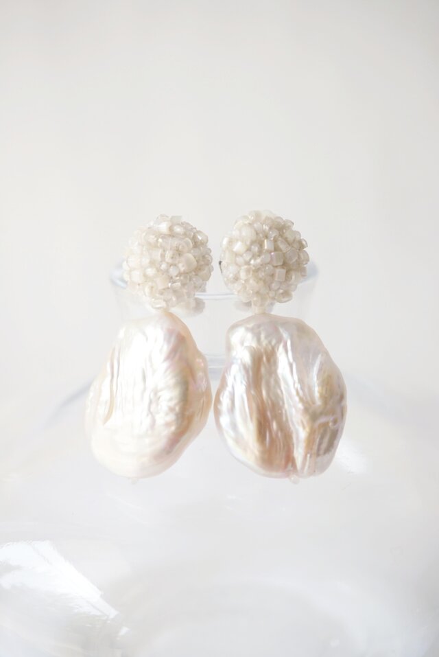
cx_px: 220
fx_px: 1177
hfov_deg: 21.1
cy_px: 328
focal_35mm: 64
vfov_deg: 31.2
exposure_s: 1/80
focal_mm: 43
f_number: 5.6
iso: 200
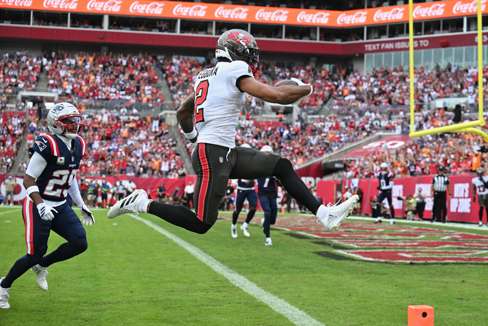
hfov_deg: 28.8
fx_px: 949
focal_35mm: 70
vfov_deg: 19.5
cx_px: 244
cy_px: 163
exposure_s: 1/1600
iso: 500
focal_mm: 70
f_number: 4
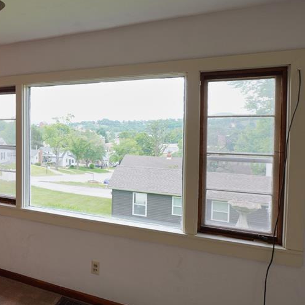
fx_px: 288
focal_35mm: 29
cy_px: 133
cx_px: 21
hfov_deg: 48.8
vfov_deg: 55.7
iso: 100
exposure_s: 1/80
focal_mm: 11
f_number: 4.5
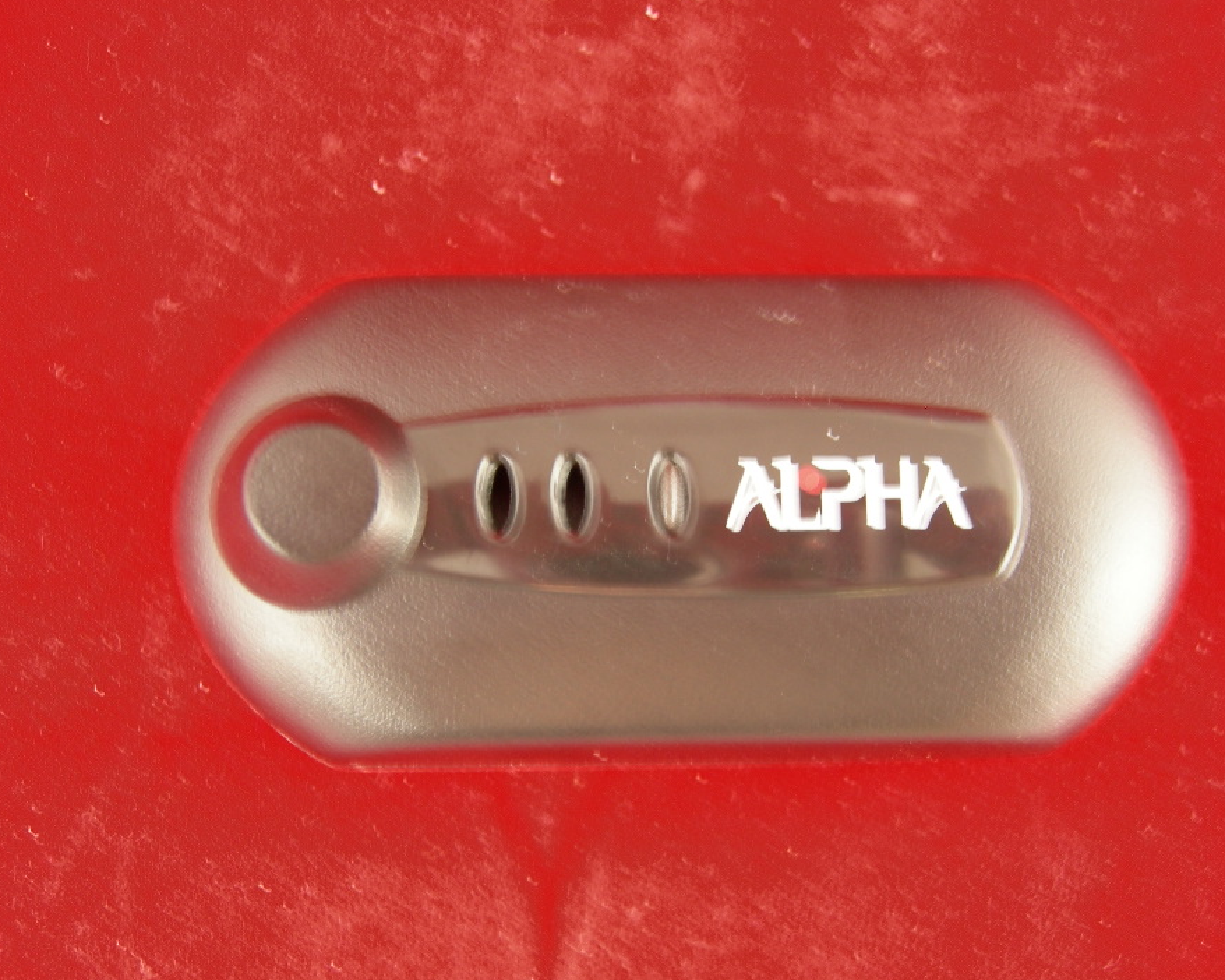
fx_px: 1486
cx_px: 654
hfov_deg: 44.8
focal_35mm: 41
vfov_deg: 36.5
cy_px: 494
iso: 64
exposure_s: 1/6.9
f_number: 2.7
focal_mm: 7.5
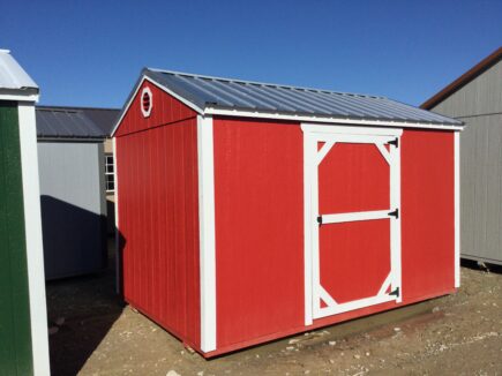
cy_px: 188
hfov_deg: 58.4
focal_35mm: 31
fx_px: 449
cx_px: 251
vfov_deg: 45.4
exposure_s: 1/3401
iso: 25
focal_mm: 3.3
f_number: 2.4
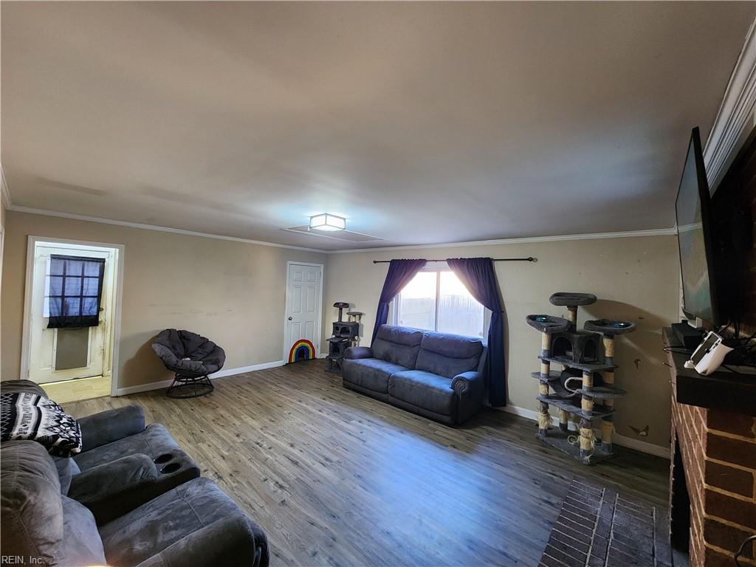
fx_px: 284
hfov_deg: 106.2
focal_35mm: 13
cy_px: 284
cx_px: 378
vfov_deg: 89.9
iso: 320
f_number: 2.2
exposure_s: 1/30
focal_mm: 2.2
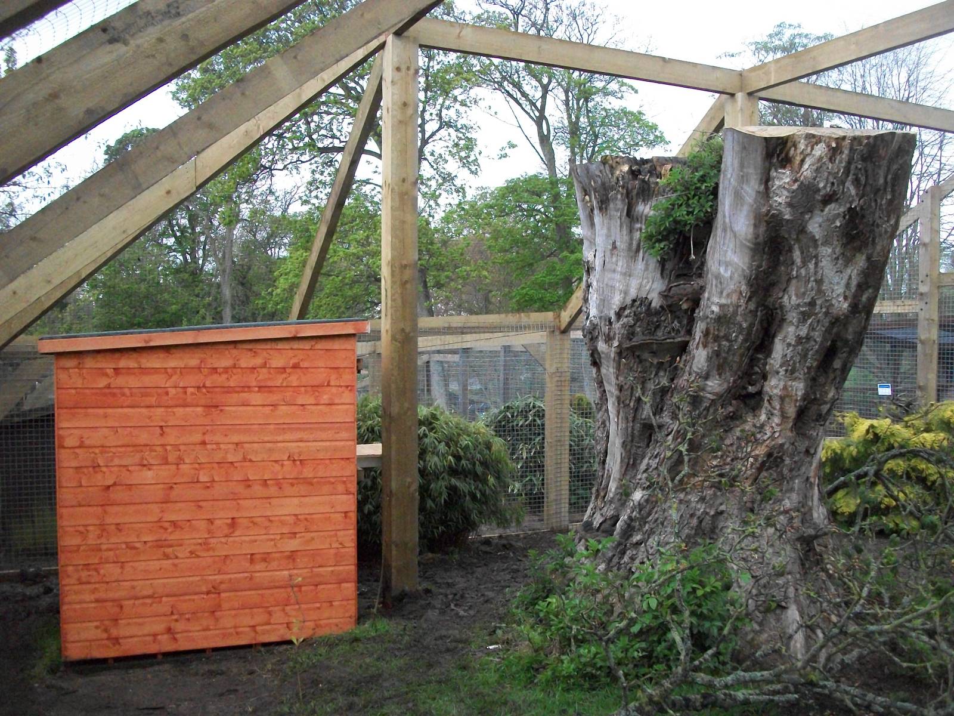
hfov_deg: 56.8
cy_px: 358
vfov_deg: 44.2
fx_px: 882
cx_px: 477
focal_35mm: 32
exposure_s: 1/500
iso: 533
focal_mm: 5.7
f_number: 2.9
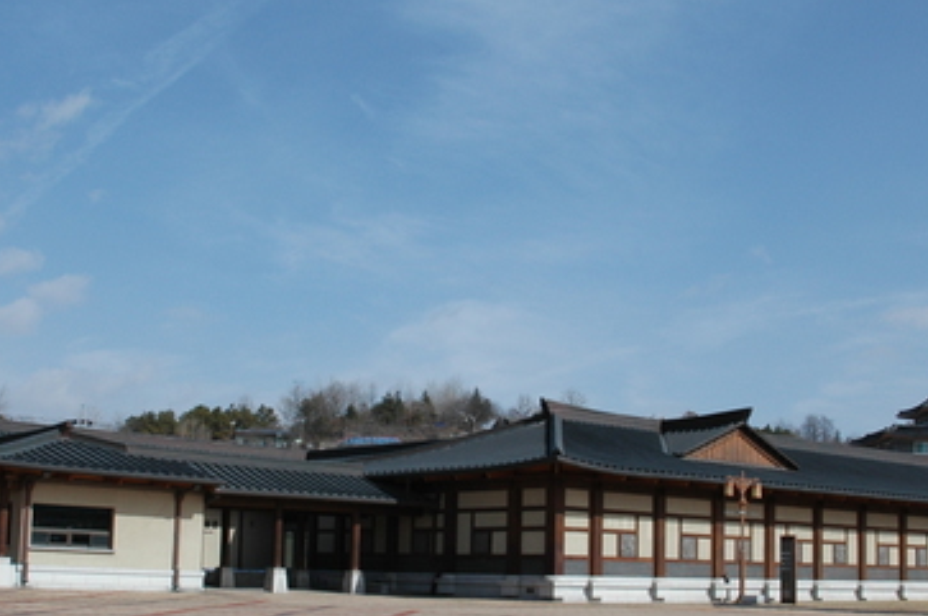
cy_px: 387
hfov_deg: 38.2
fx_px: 1339
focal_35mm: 52
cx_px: 438
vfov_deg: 25.8
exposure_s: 1/500
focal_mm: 18
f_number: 9
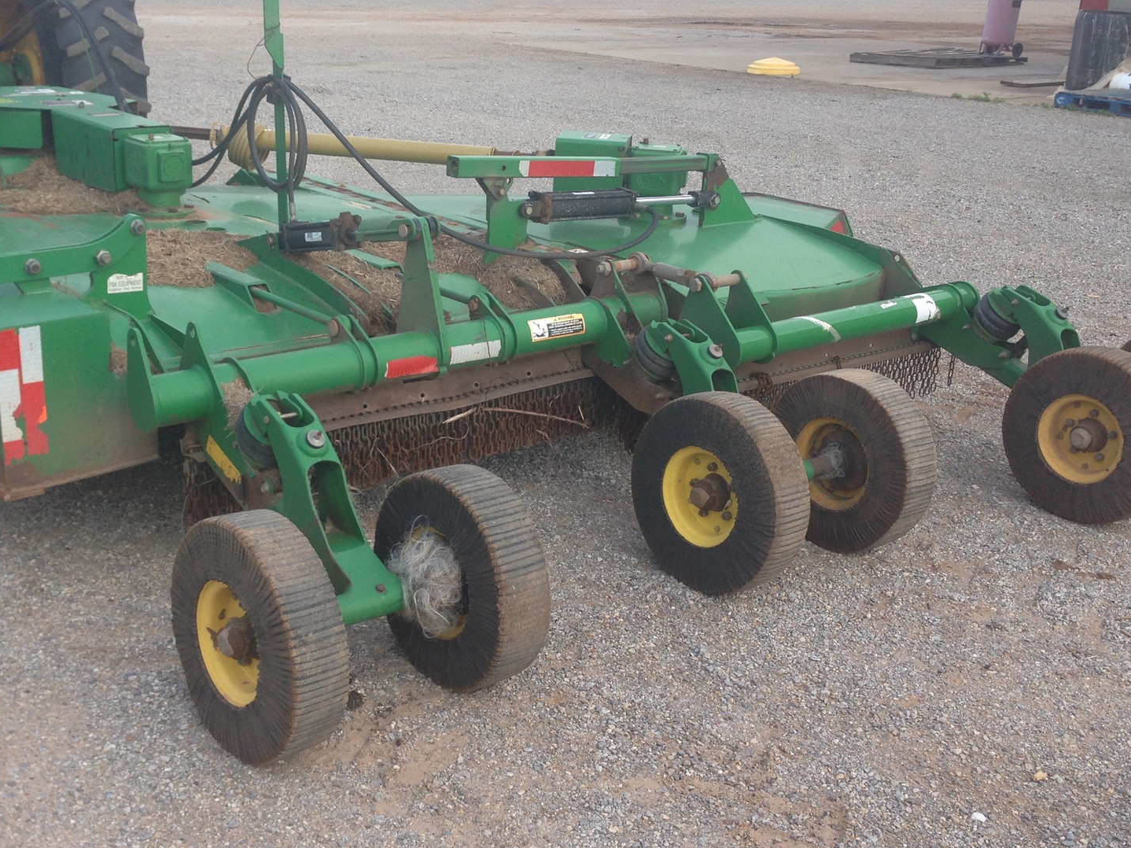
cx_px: 468
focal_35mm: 47
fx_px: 1535
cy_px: 427
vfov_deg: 30.9
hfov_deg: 40.3
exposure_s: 1/369
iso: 50
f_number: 2.4
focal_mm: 4.12
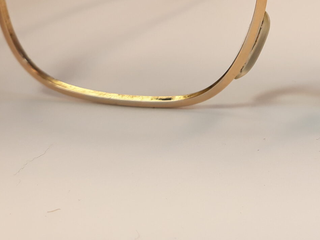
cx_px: 340
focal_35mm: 73
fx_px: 675
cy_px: -9
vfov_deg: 19.5
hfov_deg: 25.0
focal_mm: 3.71
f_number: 1.7
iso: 40
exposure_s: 1/464
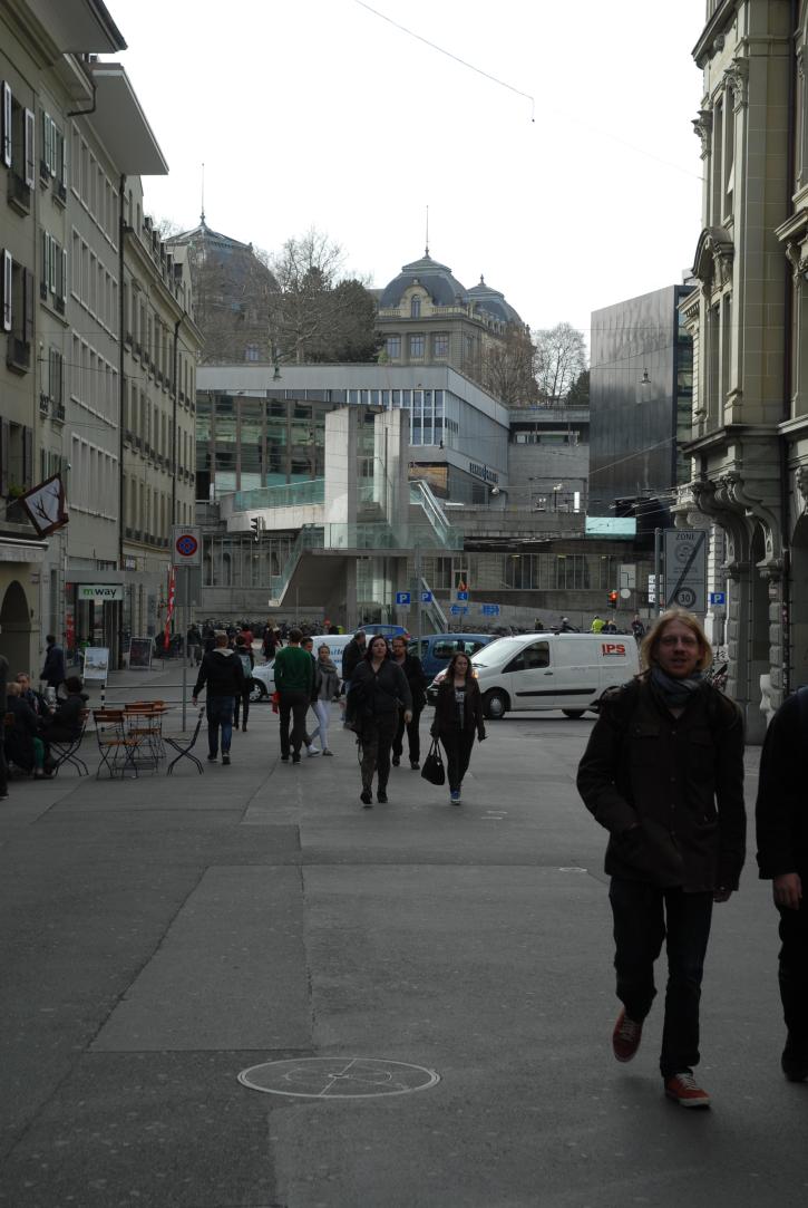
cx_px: 404
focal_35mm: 60
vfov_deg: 33.4
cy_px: 604
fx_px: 2014
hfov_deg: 22.7
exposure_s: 1/160
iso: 100
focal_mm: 40
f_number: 5.6
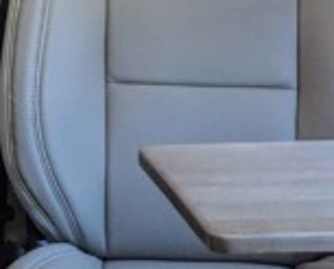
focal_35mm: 176
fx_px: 1743
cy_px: 9
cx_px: -116
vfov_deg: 8.8
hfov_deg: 10.7
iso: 73
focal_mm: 4.44
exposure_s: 1/125
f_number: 1.8
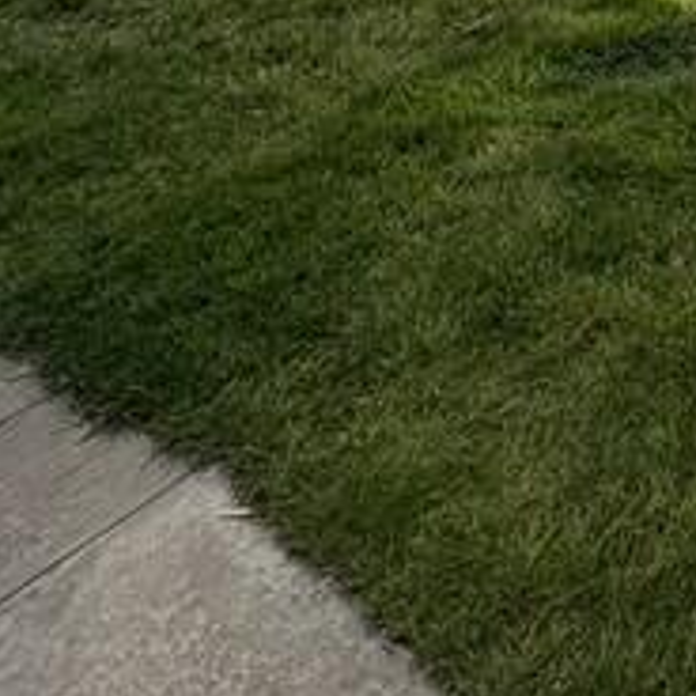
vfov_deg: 17.2
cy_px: -738
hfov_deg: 20.2
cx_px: 1139
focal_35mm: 69
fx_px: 1570
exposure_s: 1/2584
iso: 50
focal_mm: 2.22
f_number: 2.2
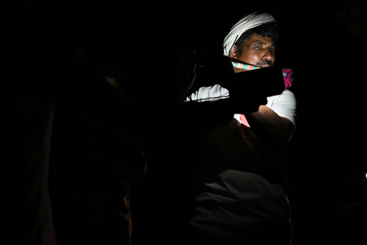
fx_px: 357
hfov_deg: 54.4
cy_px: 122
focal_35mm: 35
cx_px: 184
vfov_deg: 37.9
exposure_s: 1/40
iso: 560
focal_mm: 35
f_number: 1.8
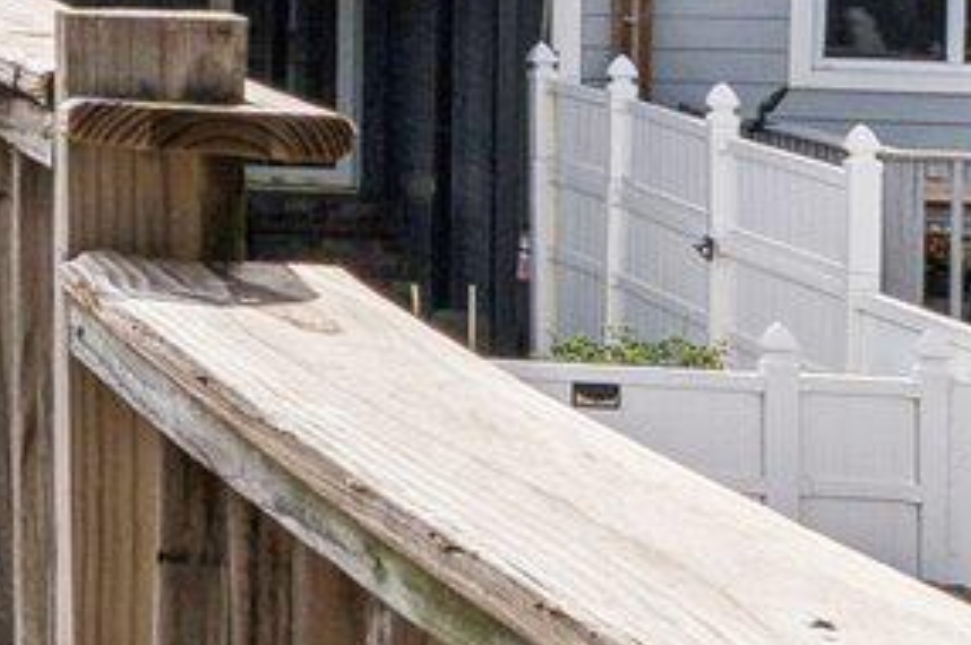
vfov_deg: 10.4
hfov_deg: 9.3
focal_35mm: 129
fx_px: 3475
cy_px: -226
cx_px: -2468
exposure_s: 1/320
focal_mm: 12
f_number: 9
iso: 100
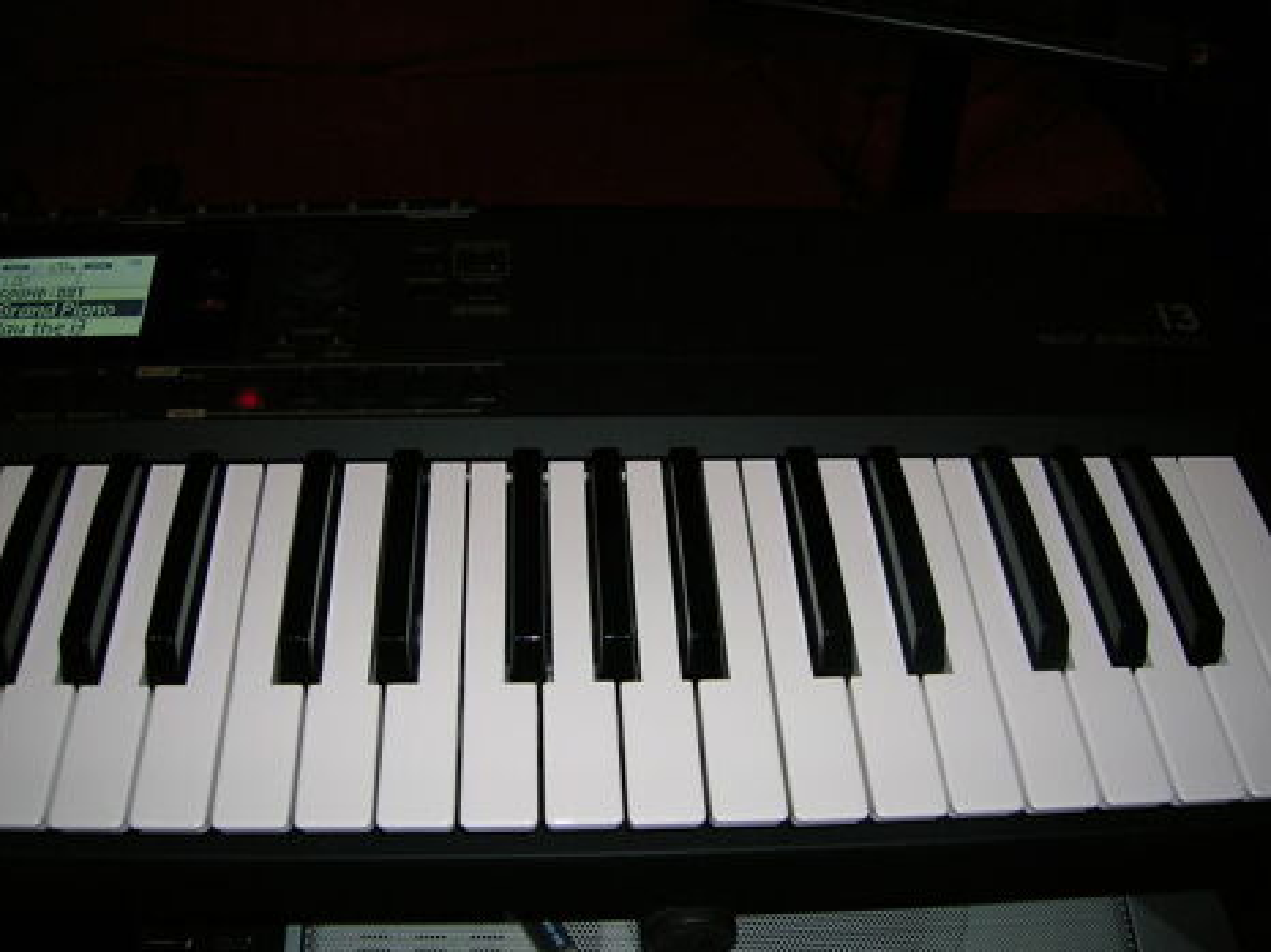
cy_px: 484
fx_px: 1284
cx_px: 622
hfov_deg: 52.6
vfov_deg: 40.7
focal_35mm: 35
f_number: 2.9
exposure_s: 1/60.1
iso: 50
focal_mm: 5.7
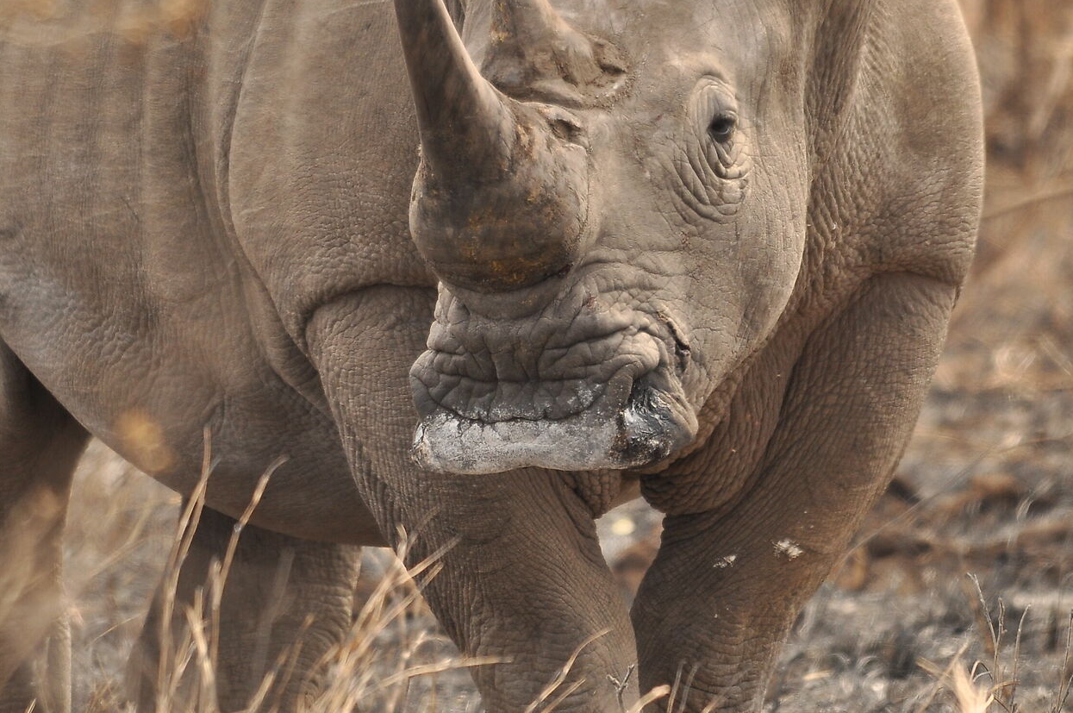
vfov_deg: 1.4
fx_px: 28401
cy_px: 186
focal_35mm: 954
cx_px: 470
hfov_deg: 2.2
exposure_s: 1/320
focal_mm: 330
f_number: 5.6
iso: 200
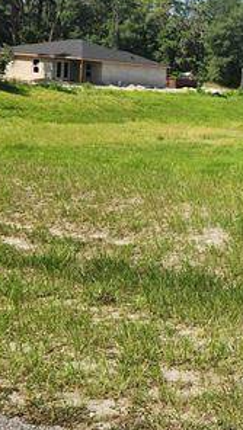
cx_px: 375
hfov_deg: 16.7
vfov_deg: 32.1
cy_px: 151
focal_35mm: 65
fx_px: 743
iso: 20
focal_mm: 5.4
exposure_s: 1/1457
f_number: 1.8
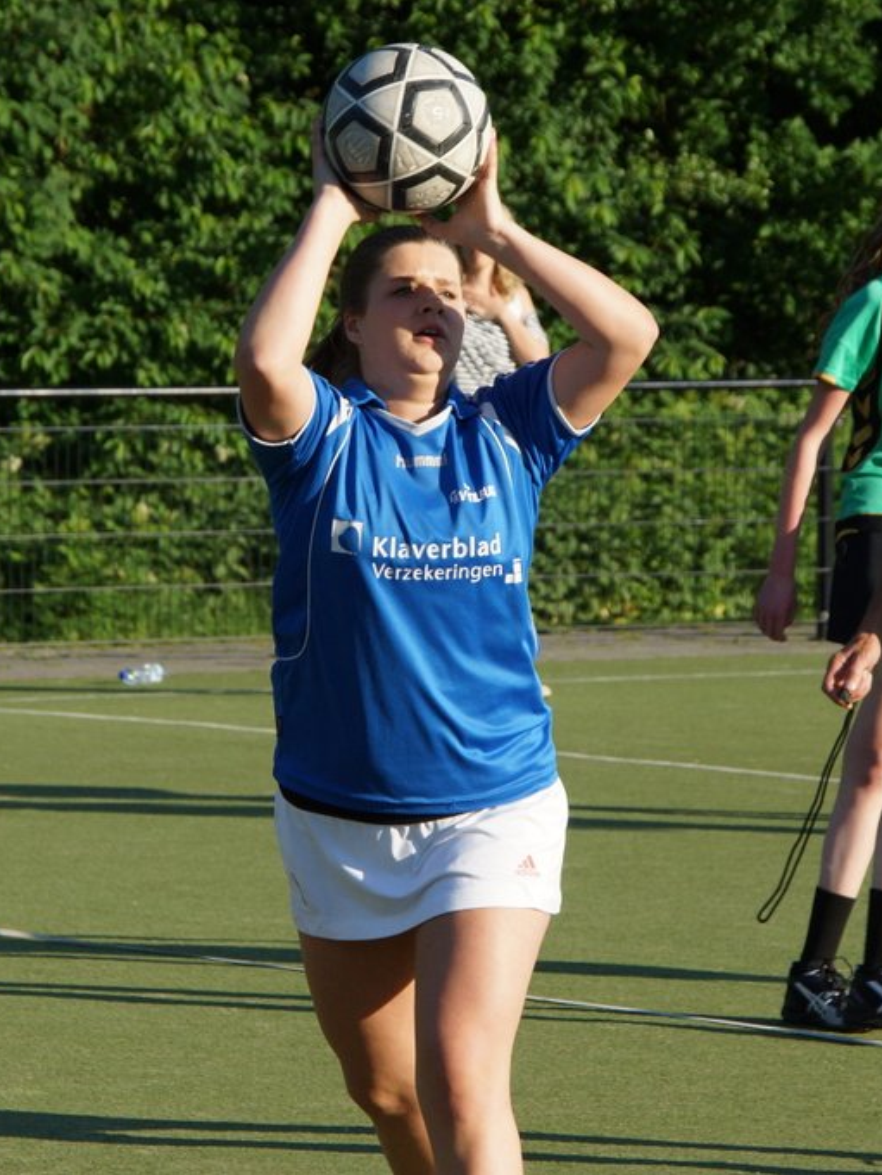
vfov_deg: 9.1
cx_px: 338
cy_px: 588
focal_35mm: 217
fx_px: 7370
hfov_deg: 6.8
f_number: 9
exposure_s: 1/500
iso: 320
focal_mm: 100
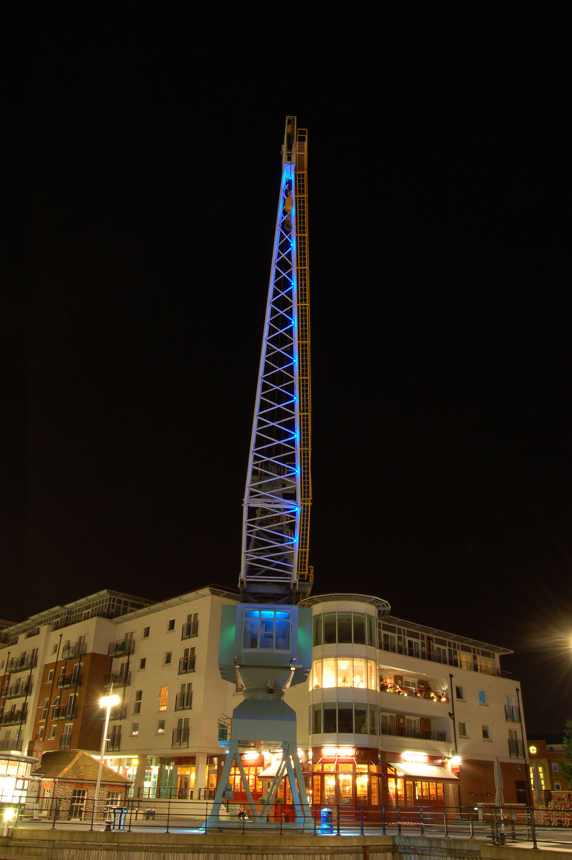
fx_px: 645
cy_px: 430
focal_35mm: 27
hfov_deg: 47.8
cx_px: 286
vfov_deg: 67.4
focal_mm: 18
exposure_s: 30
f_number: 16
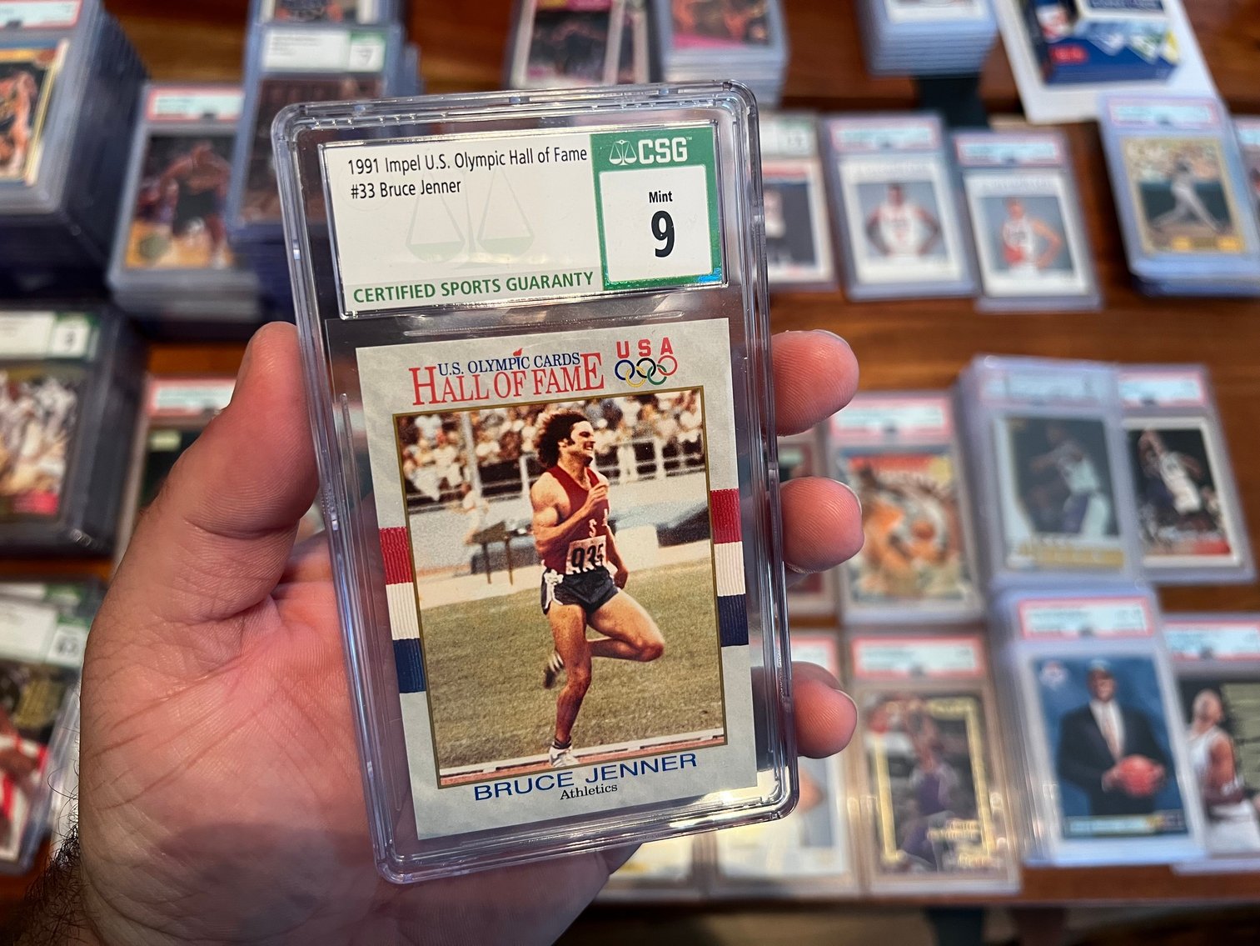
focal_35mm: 26
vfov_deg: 53.1
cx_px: 630
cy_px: 473
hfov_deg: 67.3
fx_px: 946
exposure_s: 1/60
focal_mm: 5.7
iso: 250
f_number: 1.5
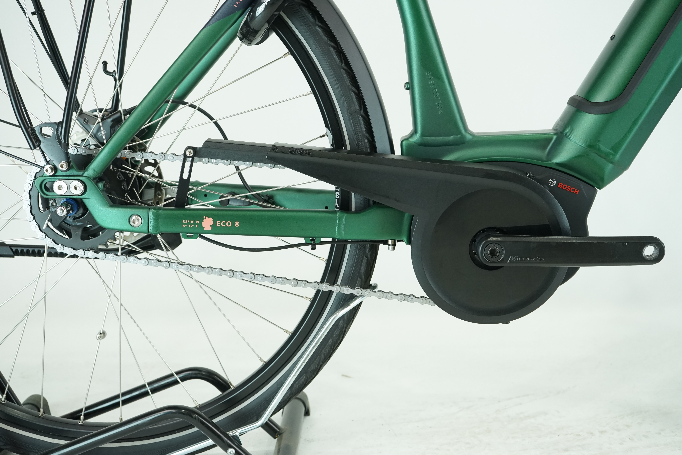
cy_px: 228
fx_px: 852
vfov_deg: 29.9
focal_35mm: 45
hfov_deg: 43.6
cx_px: 341
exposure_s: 1/200
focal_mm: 45
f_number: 5.6
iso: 1600
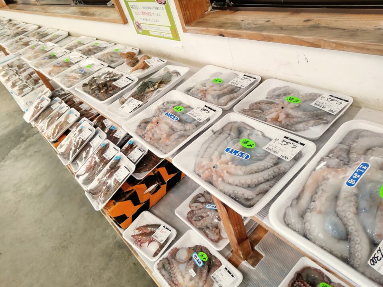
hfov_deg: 71.6
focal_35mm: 24
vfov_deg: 56.8
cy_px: 144
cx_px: 192
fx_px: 266
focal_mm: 3.43
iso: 134
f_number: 2
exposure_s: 1/50
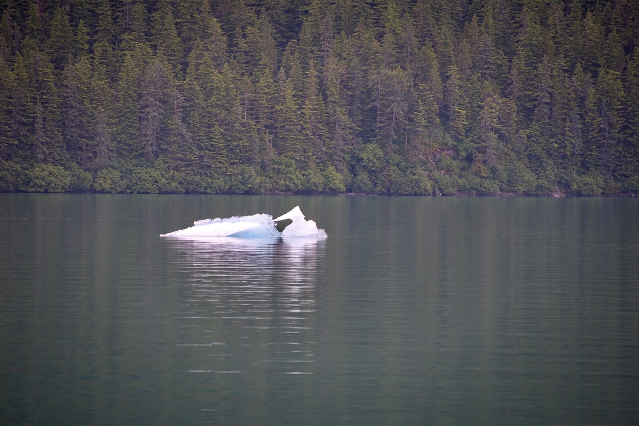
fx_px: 5326
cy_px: 213
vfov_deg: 4.6
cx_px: 320
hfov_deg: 6.9
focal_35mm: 300
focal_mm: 300
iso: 720
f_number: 5.6
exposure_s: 1/640
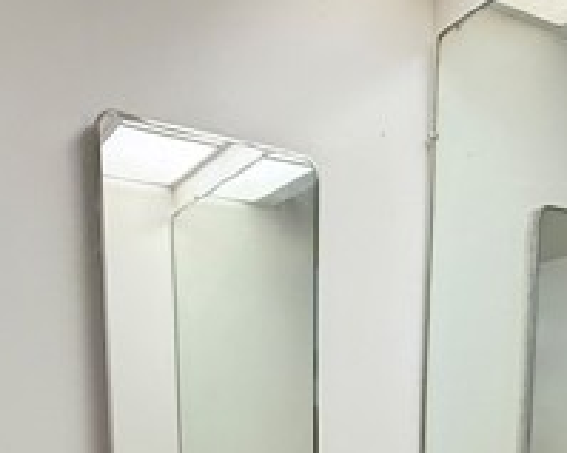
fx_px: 738
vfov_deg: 29.3
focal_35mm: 44
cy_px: 547
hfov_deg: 42.0
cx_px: 308
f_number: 2.2
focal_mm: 2.22
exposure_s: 1/120
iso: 320
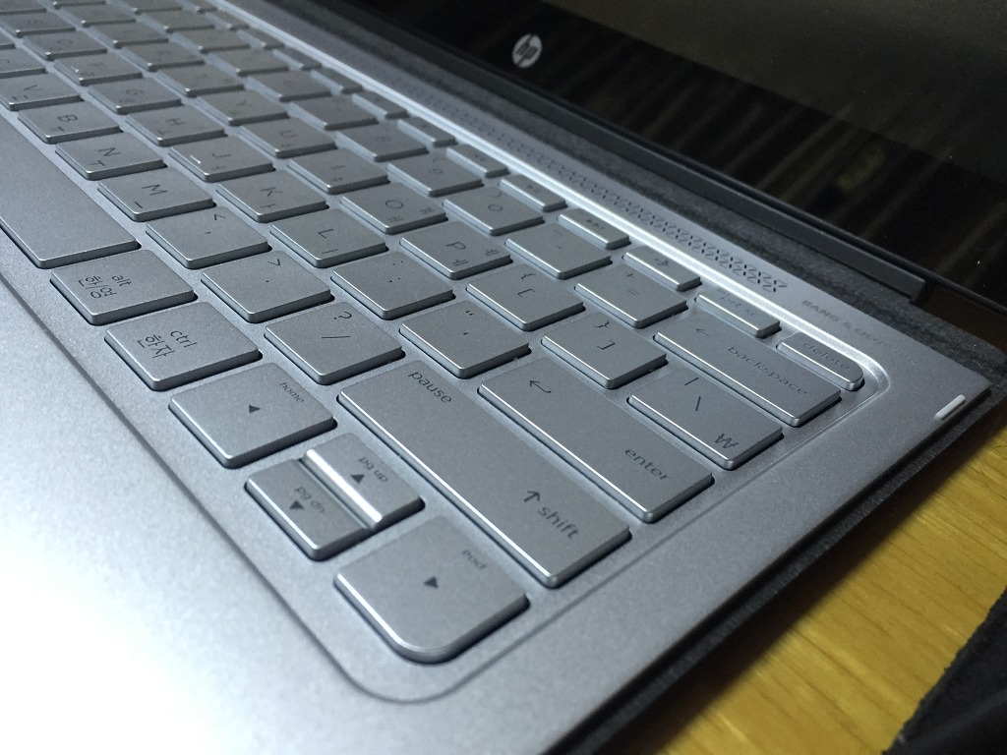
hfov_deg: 61.7
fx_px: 844
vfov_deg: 48.2
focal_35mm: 29
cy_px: 378
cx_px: 504
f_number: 2.2
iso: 125
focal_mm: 4.15
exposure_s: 1/30
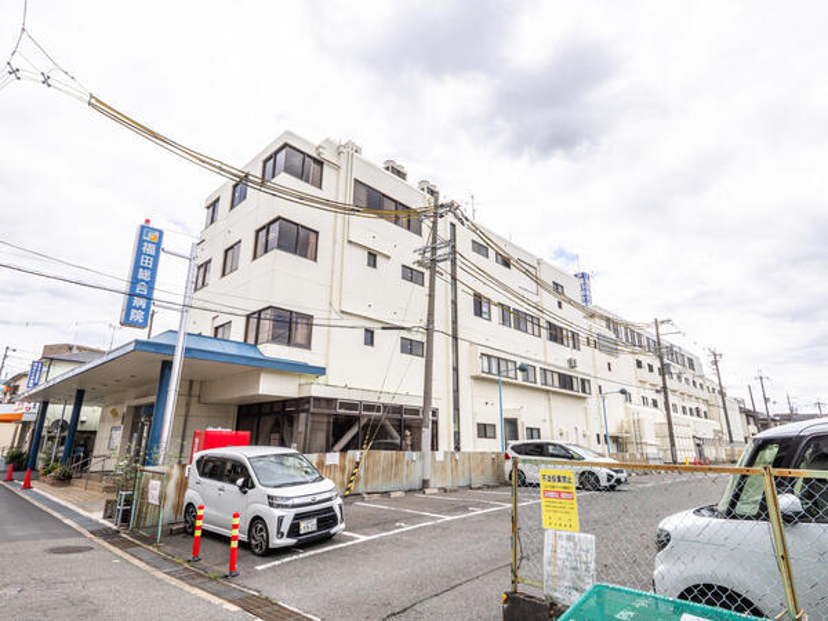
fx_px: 431
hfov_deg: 87.8
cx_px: 414
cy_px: 310
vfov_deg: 71.6
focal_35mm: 18
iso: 400
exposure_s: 1/800
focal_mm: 9
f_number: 13
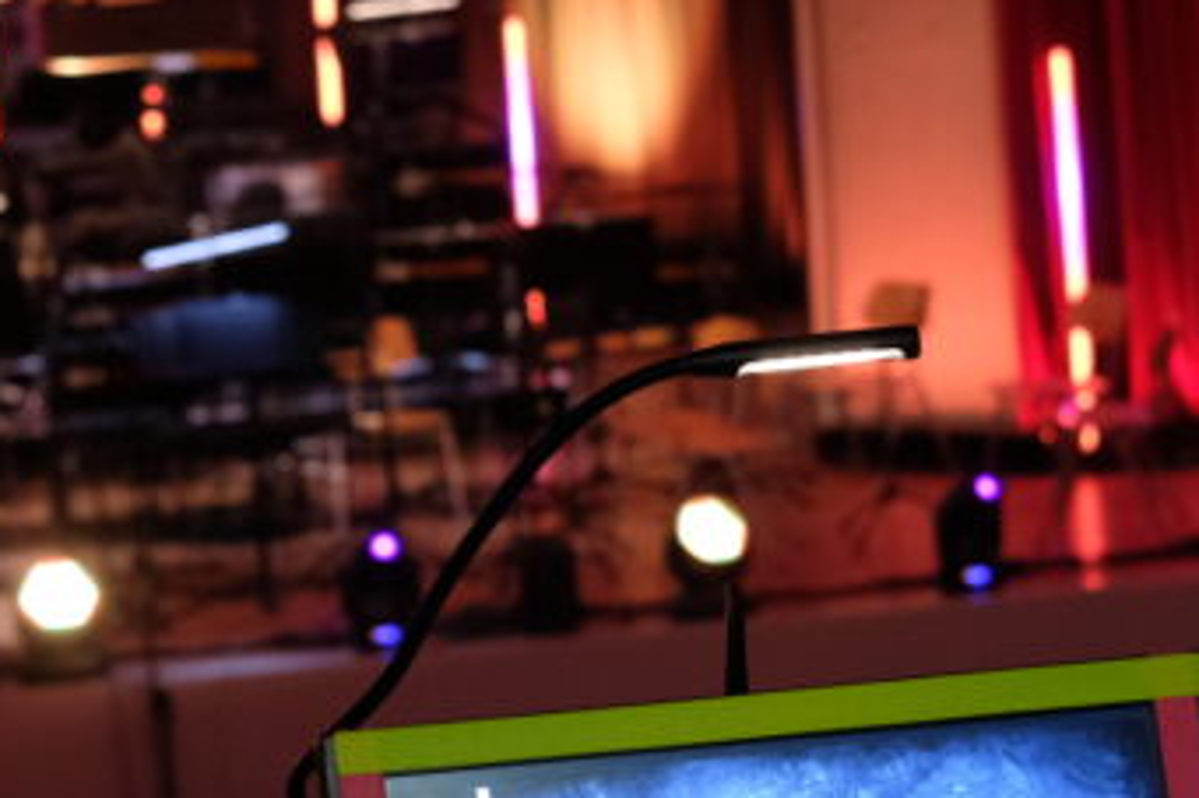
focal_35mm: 159
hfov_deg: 12.8
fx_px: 5293
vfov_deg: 8.6
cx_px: 186
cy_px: 487
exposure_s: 1/60
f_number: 4
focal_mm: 35
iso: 1600
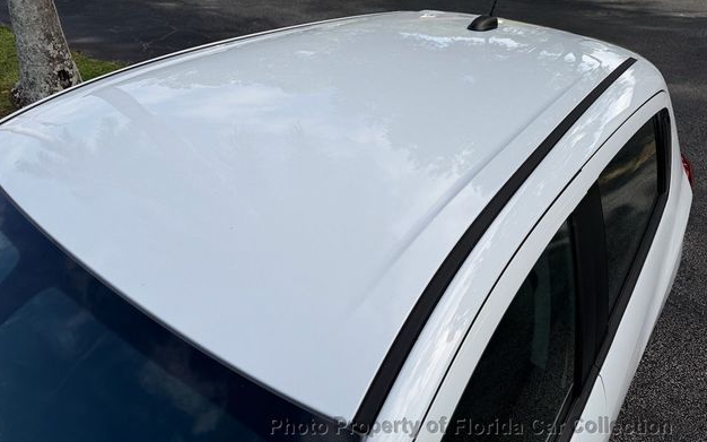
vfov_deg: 47.3
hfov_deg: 70.4
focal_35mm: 26
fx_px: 501
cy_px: 179
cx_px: 347
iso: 80
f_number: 1.78
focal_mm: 6.76
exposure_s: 1/4405
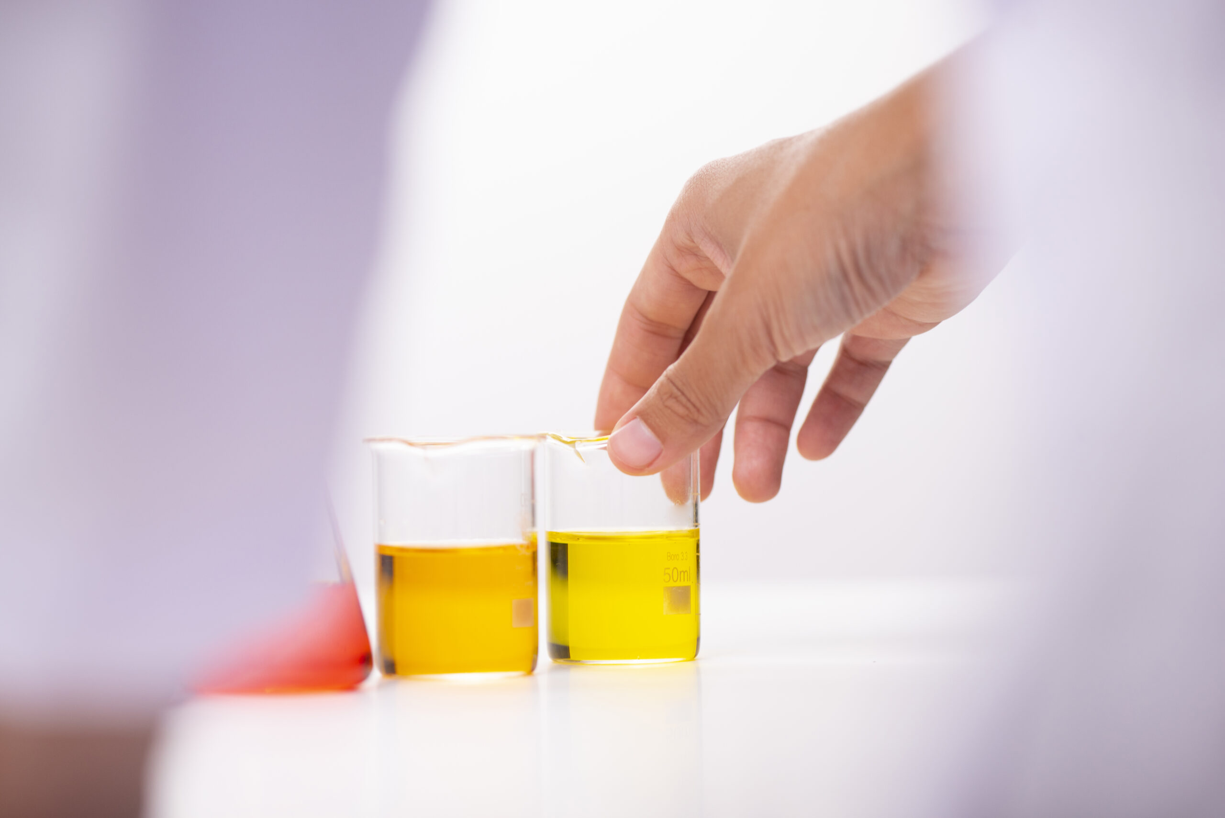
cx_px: 612
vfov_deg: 13.1
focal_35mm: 105
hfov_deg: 19.4
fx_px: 3574
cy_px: 409
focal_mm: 105
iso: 320
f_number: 4
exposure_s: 1/80
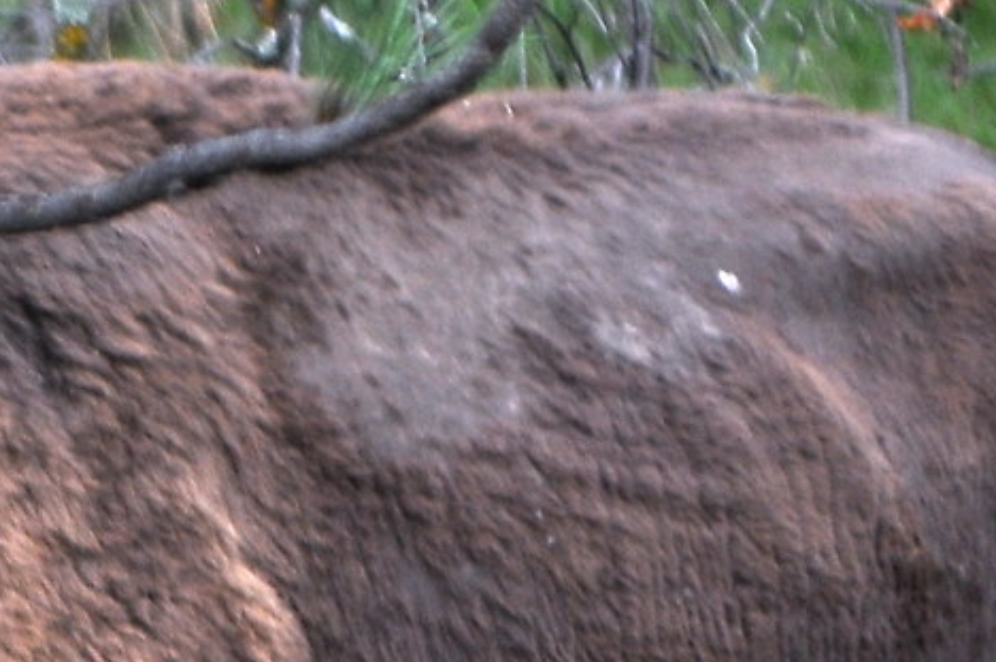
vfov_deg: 0.9
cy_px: 1013
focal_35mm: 1538
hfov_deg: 1.3
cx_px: -28
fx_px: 42506
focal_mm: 200
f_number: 5.6
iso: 250
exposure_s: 1/500
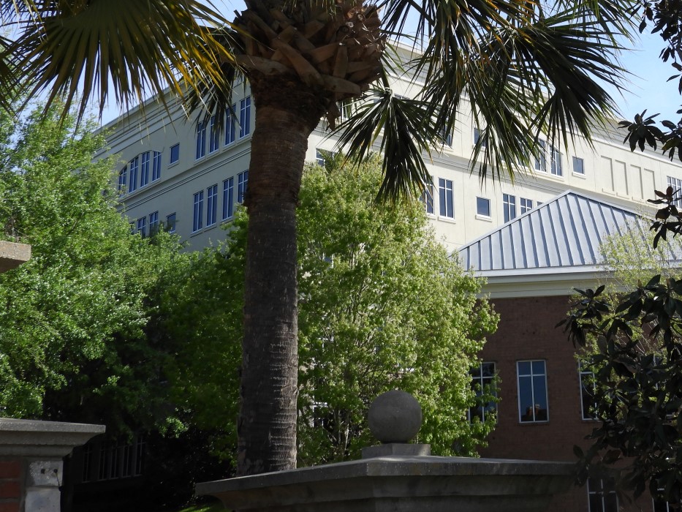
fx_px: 1064
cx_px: 503
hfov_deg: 34.9
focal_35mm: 54
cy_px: 160
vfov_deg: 26.8
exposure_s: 1/800
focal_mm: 6.3
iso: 100
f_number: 3.8
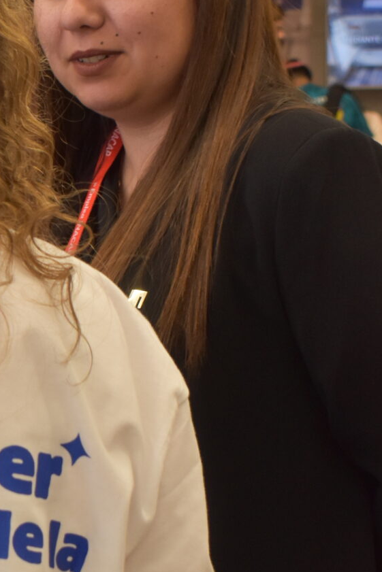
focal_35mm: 137
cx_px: -155
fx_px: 2180
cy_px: 423
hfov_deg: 9.8
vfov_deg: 14.9
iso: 800
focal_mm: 30
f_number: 5
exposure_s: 1/160
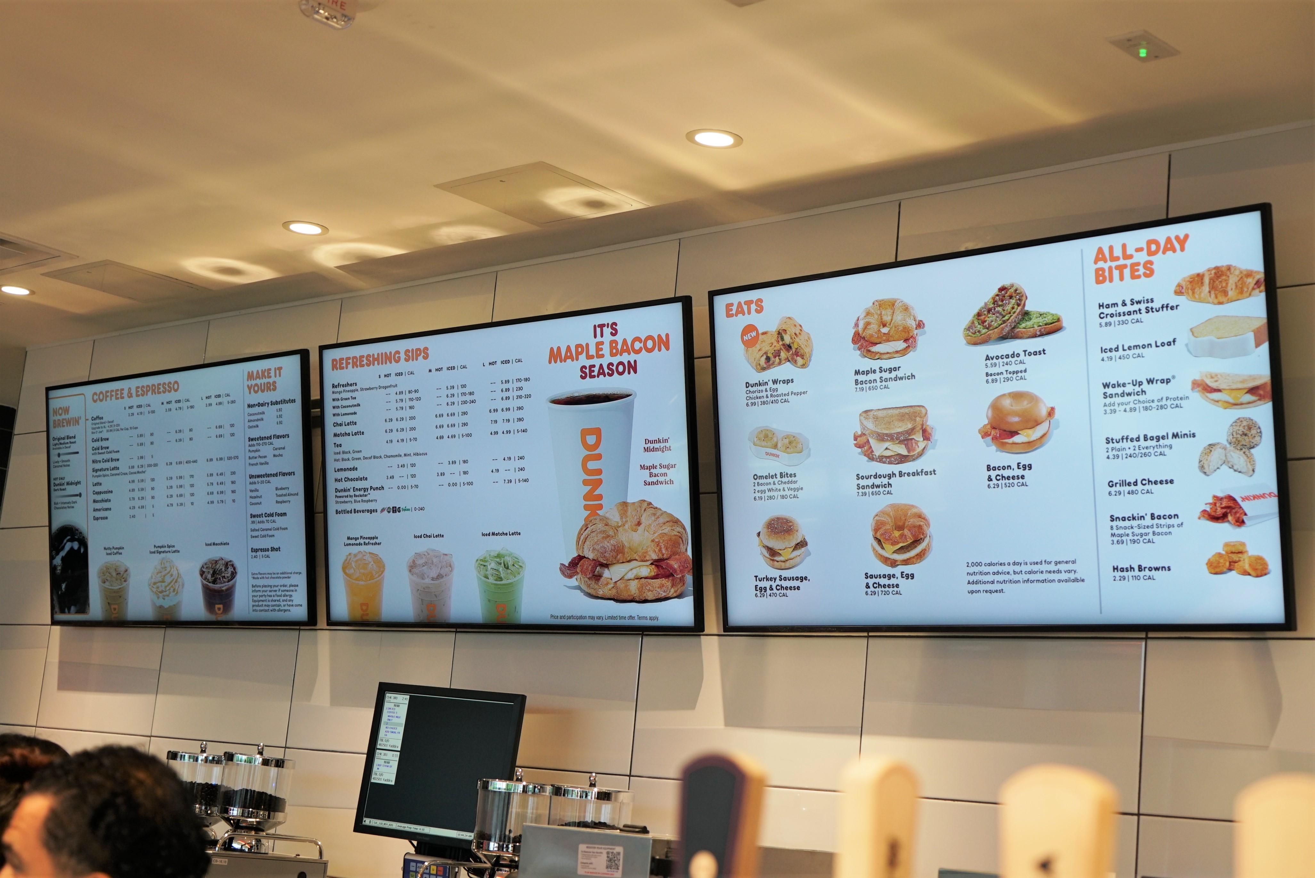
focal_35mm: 51
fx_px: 1864
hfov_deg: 38.9
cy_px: 439
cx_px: 658
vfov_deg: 26.5
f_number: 4
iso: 500
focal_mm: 51
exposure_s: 1/160
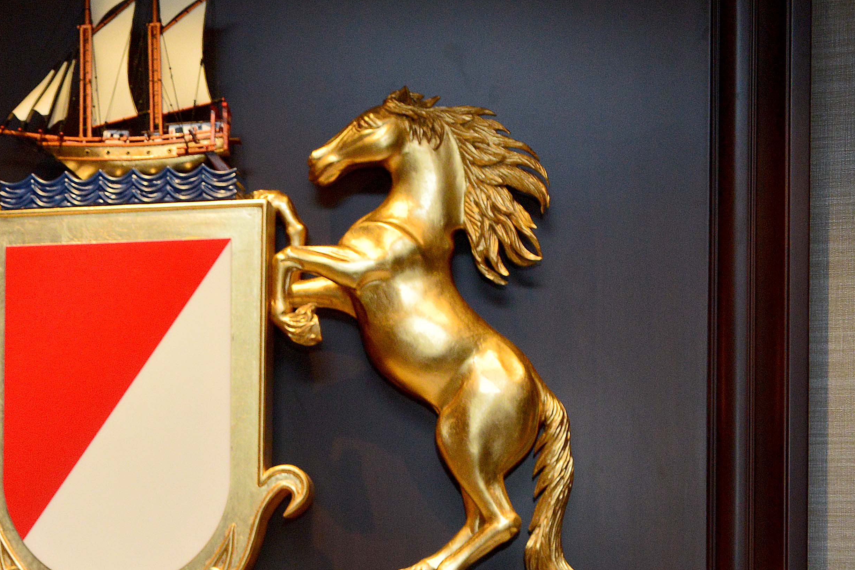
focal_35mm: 86
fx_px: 2042
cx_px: -187
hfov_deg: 21.8
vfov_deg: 15.7
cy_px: 508
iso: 1600
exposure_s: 1/125
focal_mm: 35
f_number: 5.6
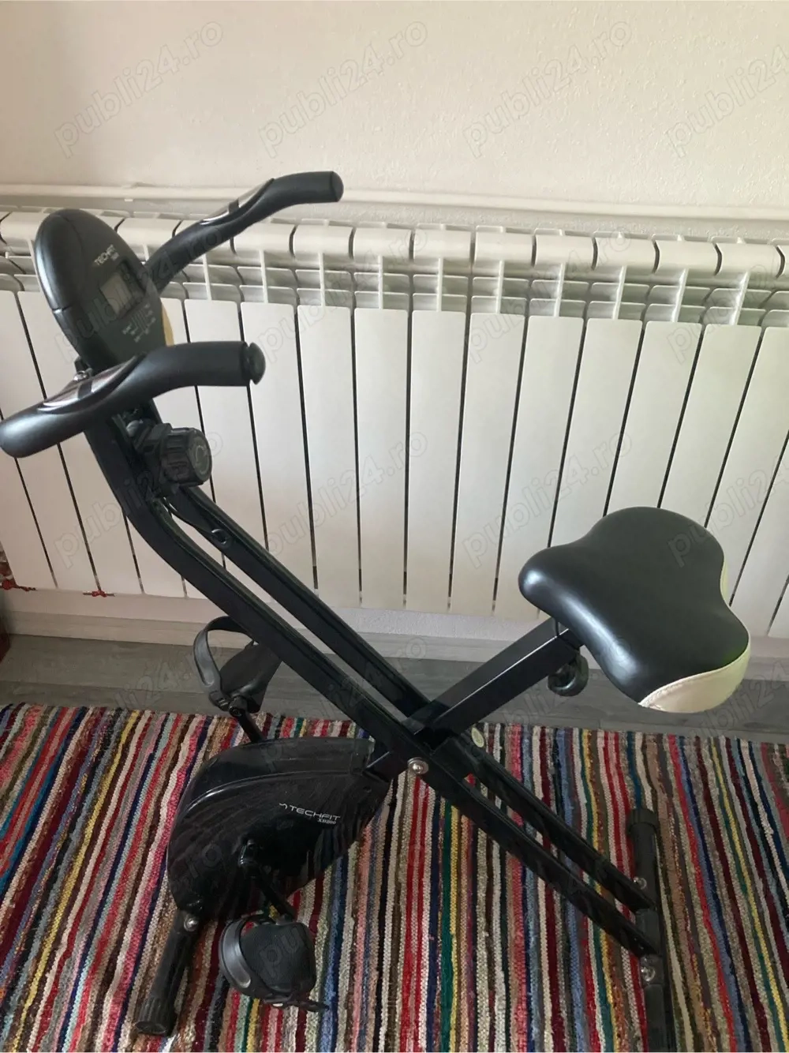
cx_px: 394
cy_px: 526
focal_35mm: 28
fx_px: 851
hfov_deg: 49.7
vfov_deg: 63.5
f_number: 1.8
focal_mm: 3.99
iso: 500
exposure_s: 1/30
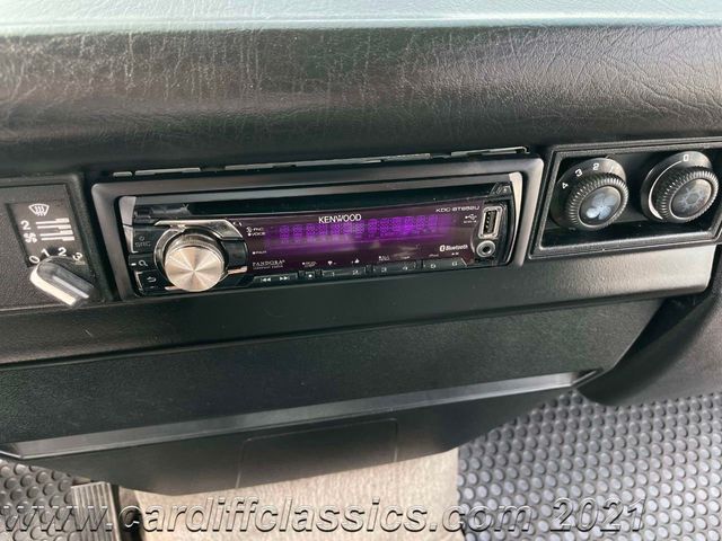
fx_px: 542
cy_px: 270
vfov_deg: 53.1
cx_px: 361
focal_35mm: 26
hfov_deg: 67.3
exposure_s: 1/121
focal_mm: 4.2
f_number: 1.6
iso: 64
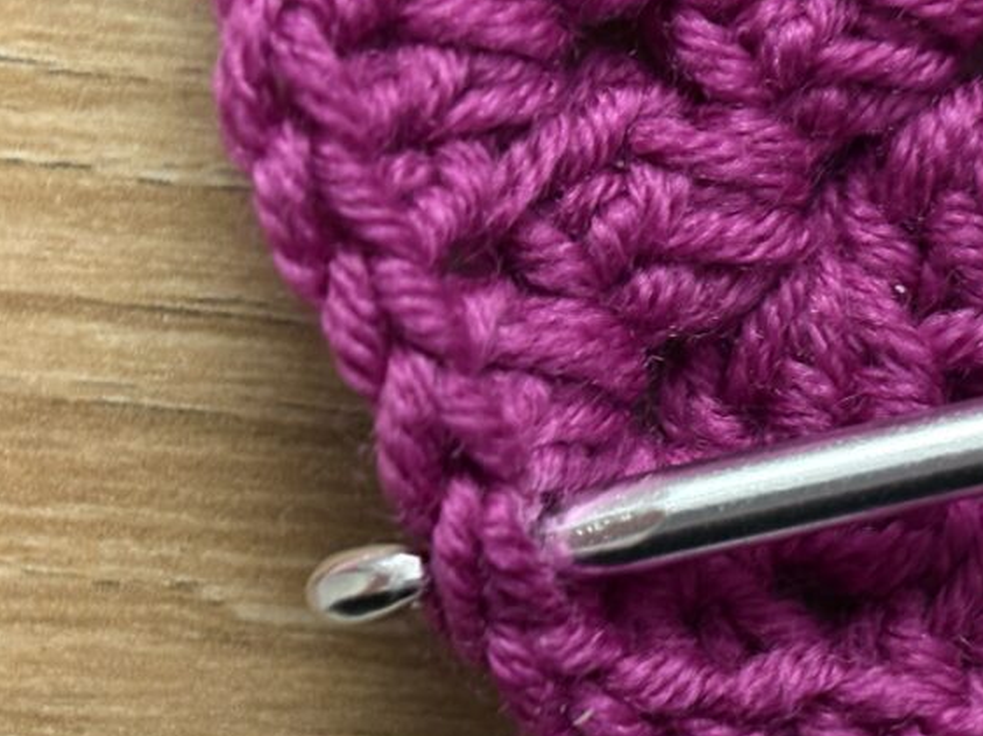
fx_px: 2696
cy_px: 340
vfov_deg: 15.5
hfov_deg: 20.5
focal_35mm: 95
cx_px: 750
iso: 400
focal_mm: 5.96
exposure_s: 1/20
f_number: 1.6
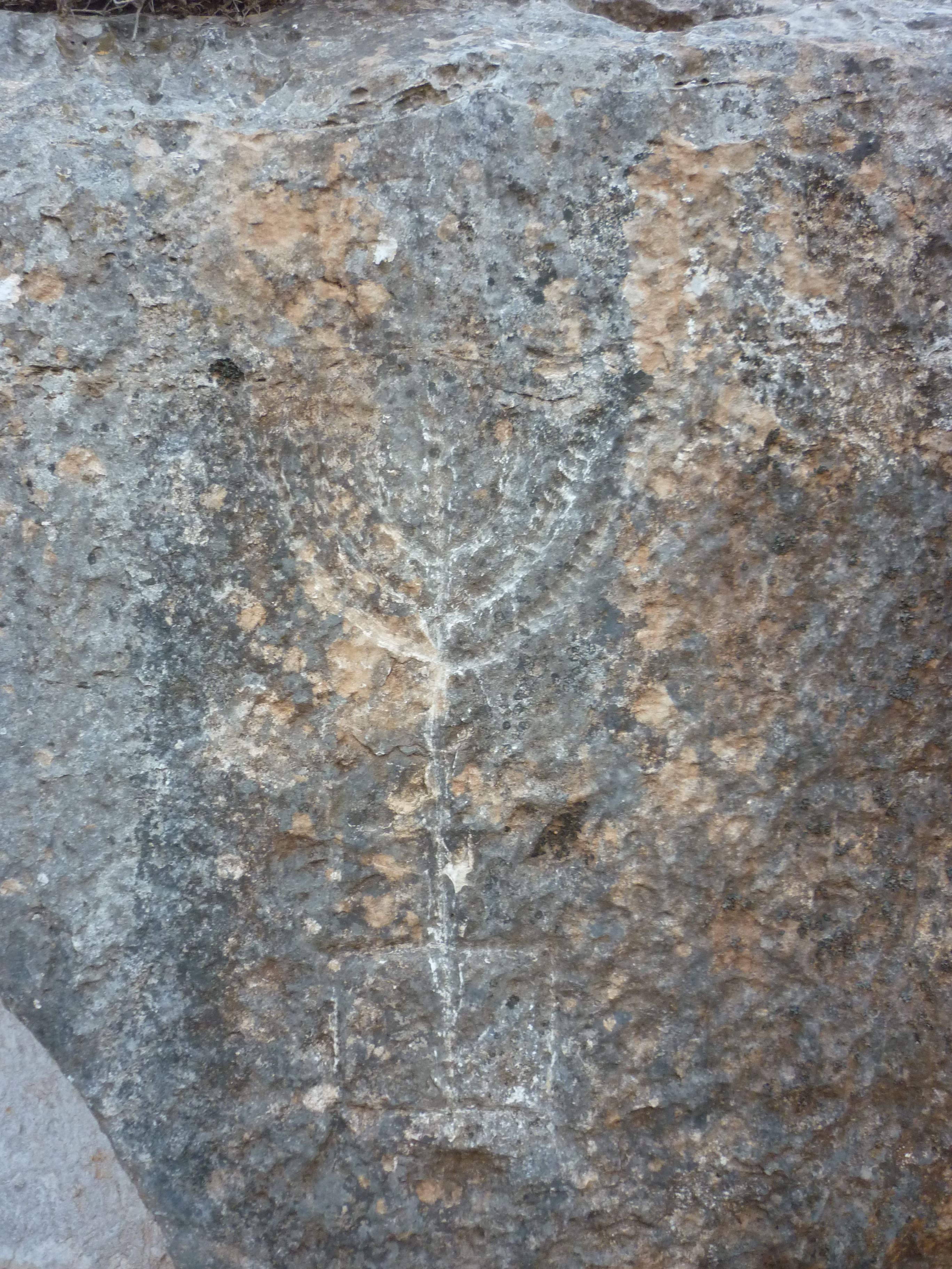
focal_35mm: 33
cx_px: 476
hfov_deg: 42.9
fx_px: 1210
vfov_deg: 55.4
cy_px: 634
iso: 200
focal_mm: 5.5
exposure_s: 1/30
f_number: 2.8
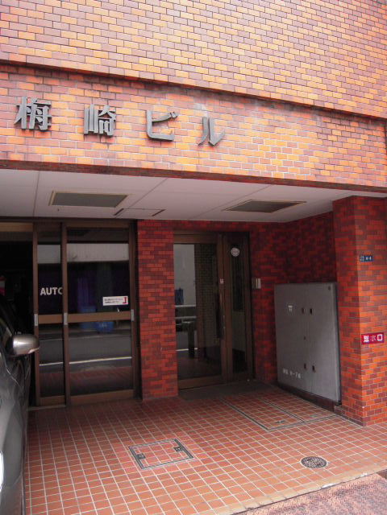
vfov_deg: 63.4
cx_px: 194
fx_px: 417
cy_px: 258
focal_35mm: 28
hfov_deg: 49.7
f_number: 2.7
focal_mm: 5
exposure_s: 1/250
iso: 400
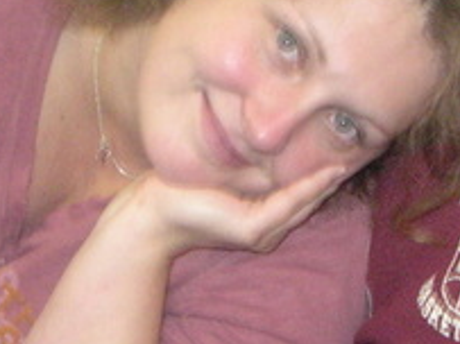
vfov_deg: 10.4
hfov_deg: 13.9
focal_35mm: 142
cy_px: 139
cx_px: 188
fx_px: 1886
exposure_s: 1/5.4
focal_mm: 6
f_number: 2.7
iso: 300
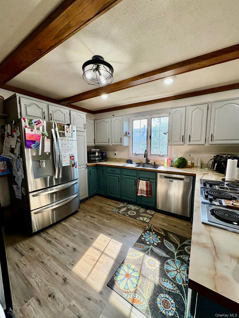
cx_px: 120
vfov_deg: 102.1
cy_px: 159
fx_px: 129
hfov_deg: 85.7
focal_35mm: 14
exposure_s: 1/120
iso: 160
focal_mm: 2.22
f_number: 2.2
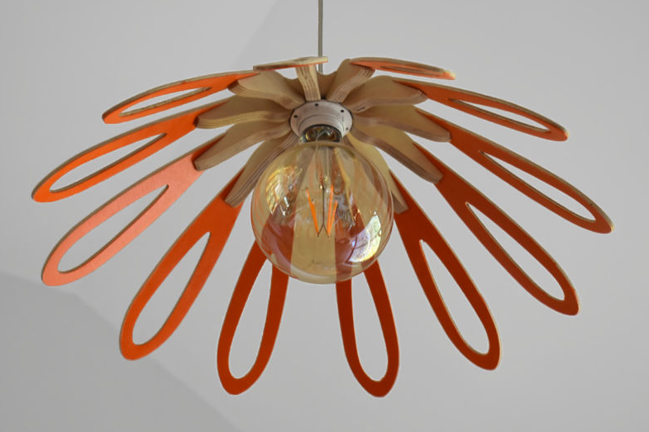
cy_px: 218
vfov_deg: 24.6
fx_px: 991
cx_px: 326
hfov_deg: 36.3
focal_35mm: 55
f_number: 4.8
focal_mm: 36
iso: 640
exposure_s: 1/60
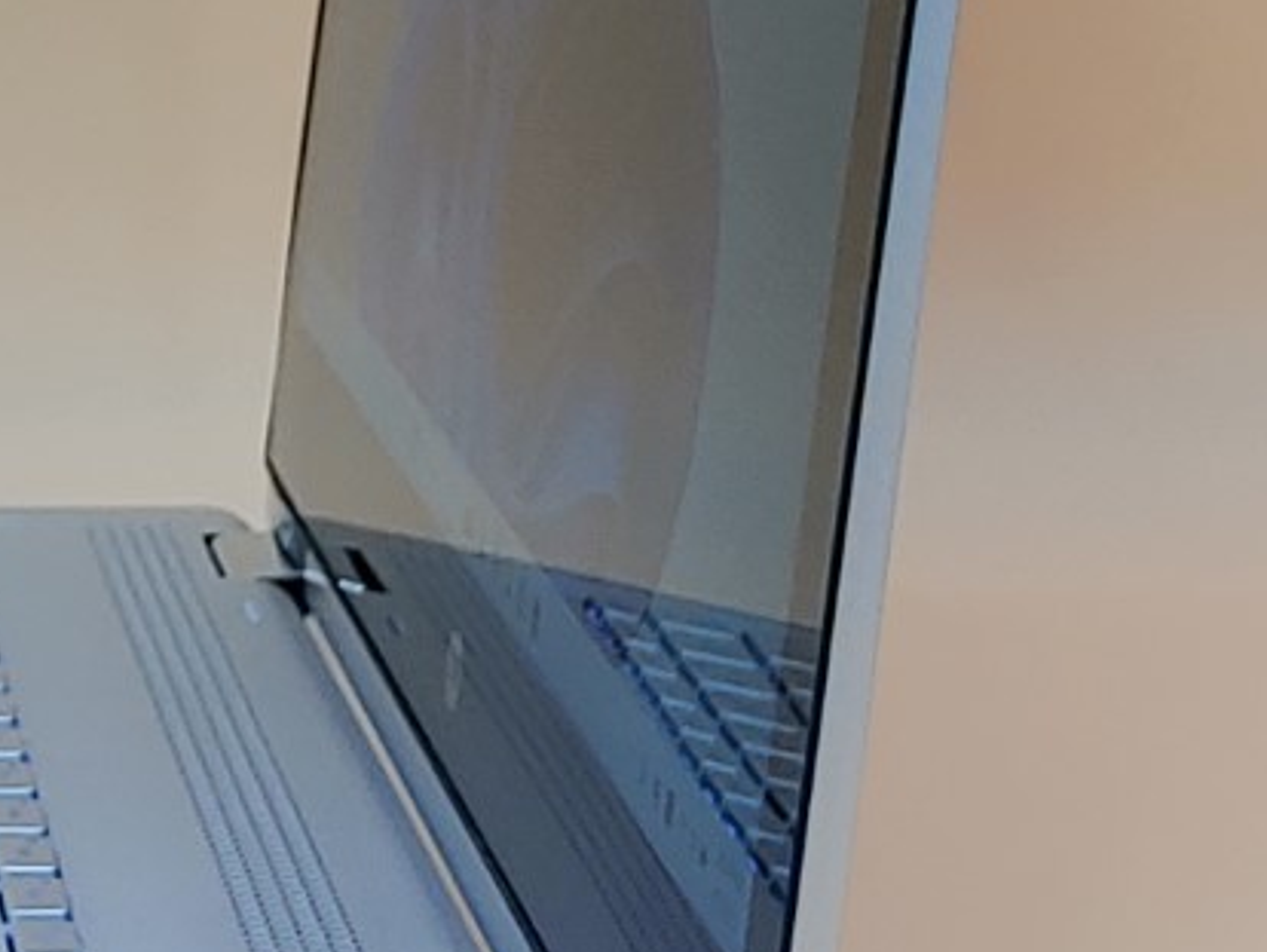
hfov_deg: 12.5
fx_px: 5603
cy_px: 52
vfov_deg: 9.7
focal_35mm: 153
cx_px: -367
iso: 50
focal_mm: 4.36
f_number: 1.8
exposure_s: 1/66
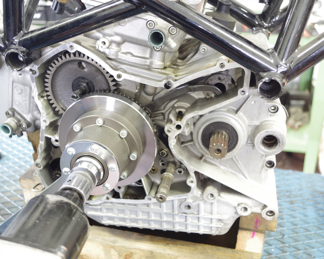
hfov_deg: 46.8
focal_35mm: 39
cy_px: 129
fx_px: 374
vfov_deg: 38.2
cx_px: 156
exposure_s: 2.5
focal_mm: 23.13
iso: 100
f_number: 4
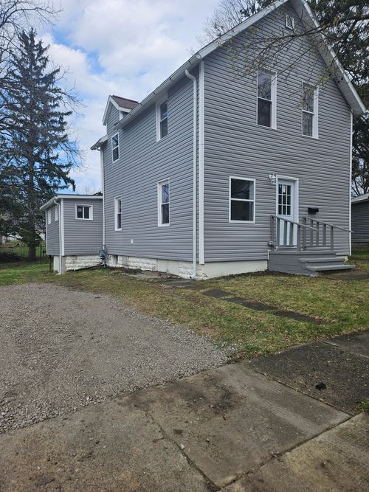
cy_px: 246
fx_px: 327
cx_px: 184
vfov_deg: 73.9
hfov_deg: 58.9
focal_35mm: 23
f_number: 1.8
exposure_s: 1/1580
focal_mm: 5.4
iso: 32
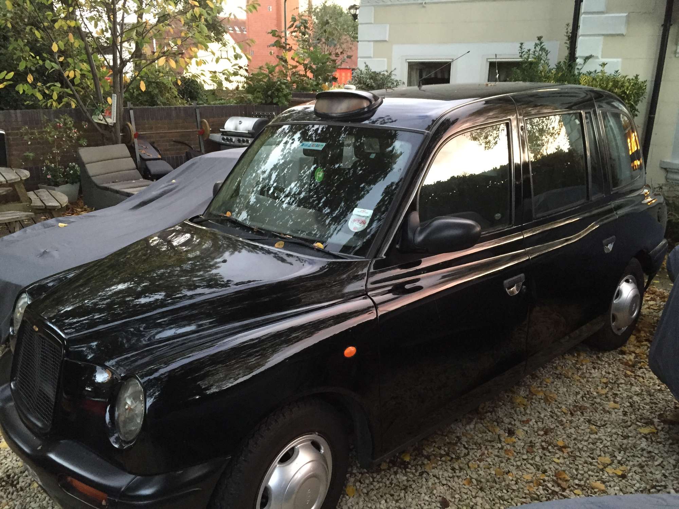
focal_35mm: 29
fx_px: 569
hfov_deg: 61.7
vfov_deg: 48.2
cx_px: 340
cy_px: 254
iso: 250
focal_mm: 4.15
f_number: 2.2
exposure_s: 1/24
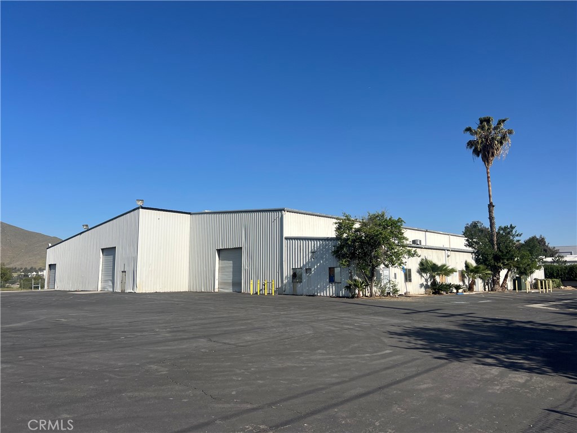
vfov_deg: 53.1
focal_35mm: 26
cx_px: 288
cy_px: 216
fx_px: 433
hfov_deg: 67.3
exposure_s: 1/6211
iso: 50
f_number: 1.5
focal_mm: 5.7
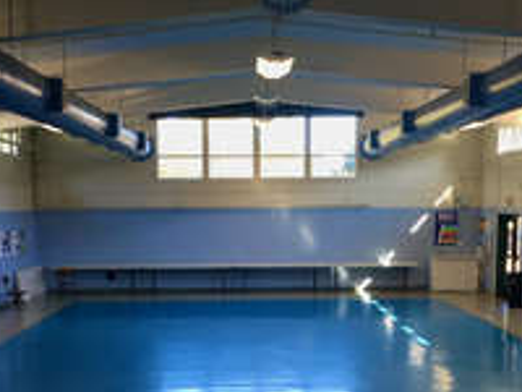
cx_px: 251
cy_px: 324
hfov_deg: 33.2
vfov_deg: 24.7
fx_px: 875
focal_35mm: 58
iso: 25
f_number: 2.2
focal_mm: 4.15
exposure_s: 1/40
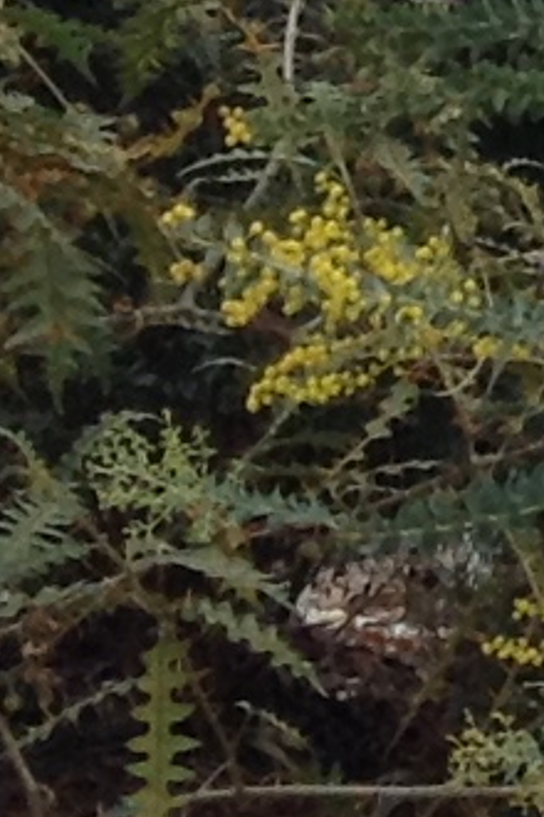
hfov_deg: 4.9
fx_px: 6097
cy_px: -438
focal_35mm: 269
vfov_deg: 7.5
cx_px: 1580
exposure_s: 1/284
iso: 25
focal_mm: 3.3
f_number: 2.4
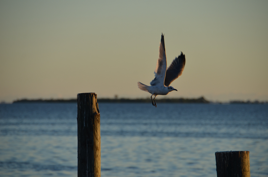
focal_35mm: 300
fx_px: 2229
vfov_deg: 4.6
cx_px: 134
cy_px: 88
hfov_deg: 6.9
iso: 200
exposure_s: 1/640
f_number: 6.3
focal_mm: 200
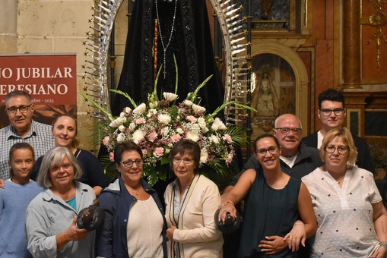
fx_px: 742
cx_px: 148
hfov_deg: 29.1
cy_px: 112
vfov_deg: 19.7
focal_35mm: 69
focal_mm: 26
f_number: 3.8
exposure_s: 1/60
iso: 4500
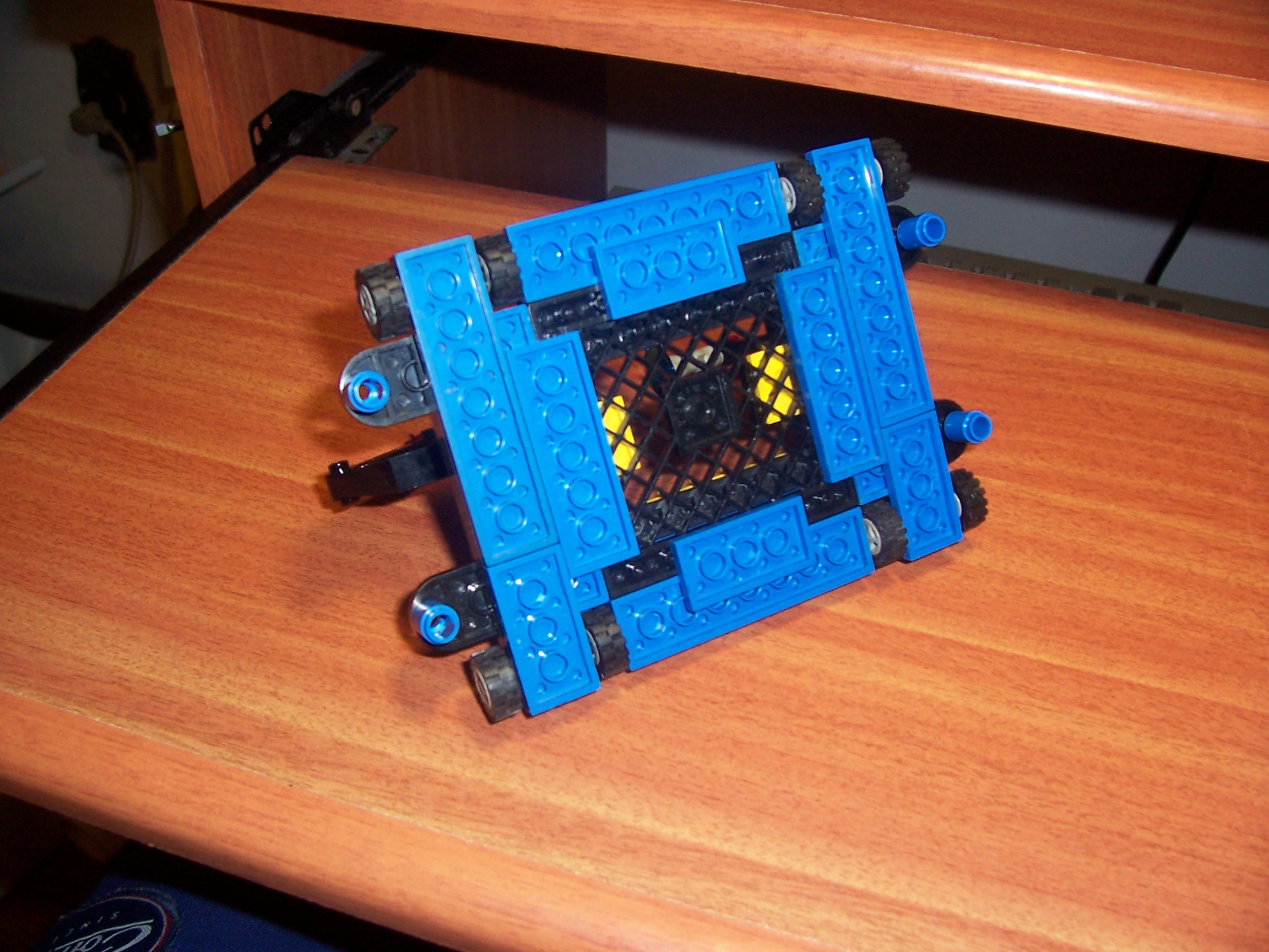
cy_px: 476
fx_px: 1246
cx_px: 634
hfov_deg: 54.0
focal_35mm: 34
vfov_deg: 41.8
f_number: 2.7
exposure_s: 1/60
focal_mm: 5.6
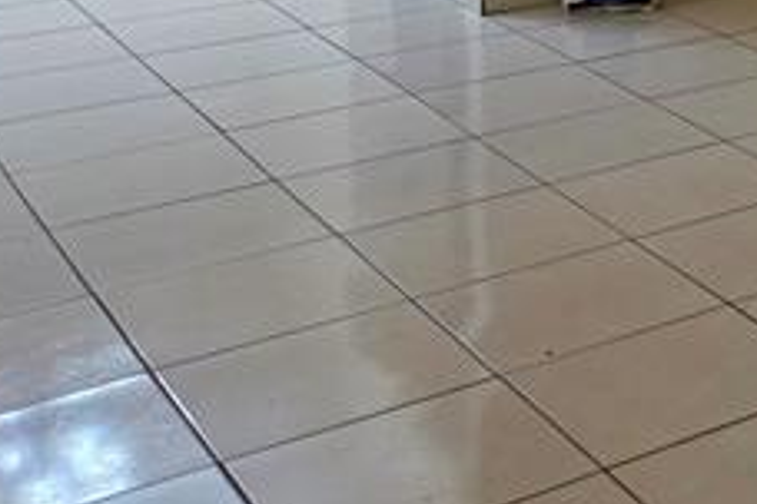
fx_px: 1766
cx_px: 1278
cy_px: -332
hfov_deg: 19.5
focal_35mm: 84
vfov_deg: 14.7
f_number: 1.8
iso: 400
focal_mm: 5.4
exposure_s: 1/120
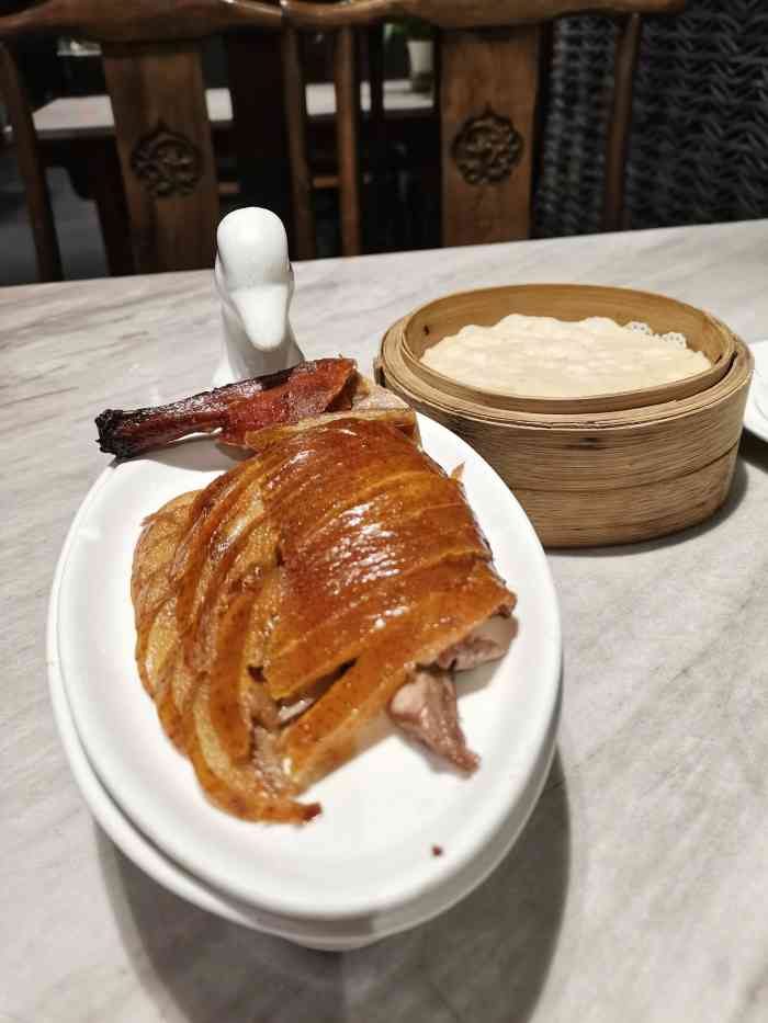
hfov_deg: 53.1
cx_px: 384
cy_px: 512
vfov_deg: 67.3
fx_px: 769
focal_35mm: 26
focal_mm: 5.58
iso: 320
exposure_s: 1/100
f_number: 1.8
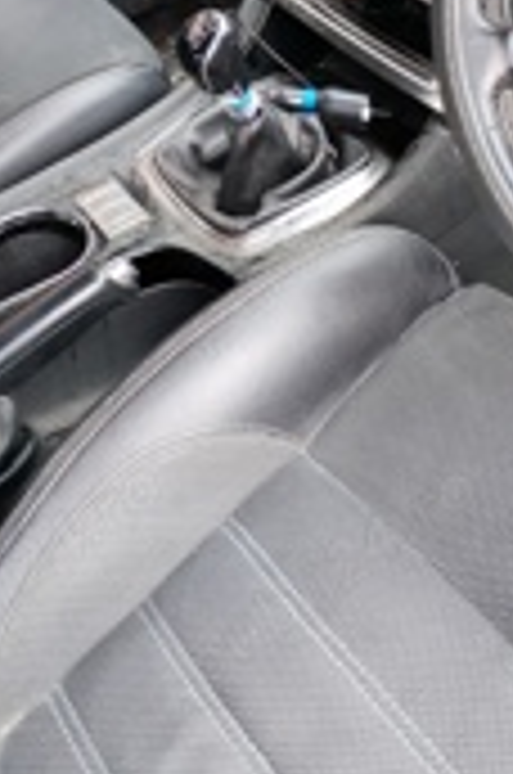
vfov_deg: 29.4
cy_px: -36
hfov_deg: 21.4
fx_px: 1352
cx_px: 171
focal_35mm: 63
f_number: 1.8
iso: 207
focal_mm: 4.75
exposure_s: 1/33.3
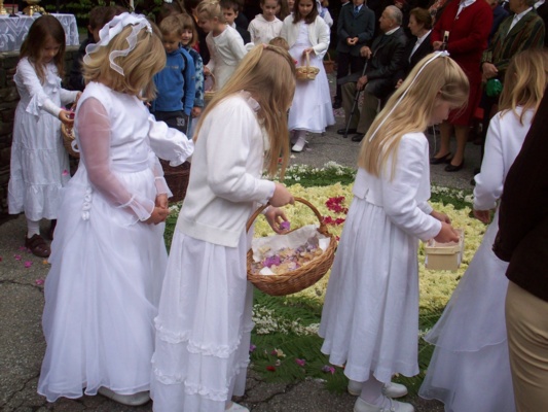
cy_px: 206
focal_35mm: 37
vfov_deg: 38.7
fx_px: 586
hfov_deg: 50.1
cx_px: 274
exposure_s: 1/292
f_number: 5.6
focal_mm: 6.2
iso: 80
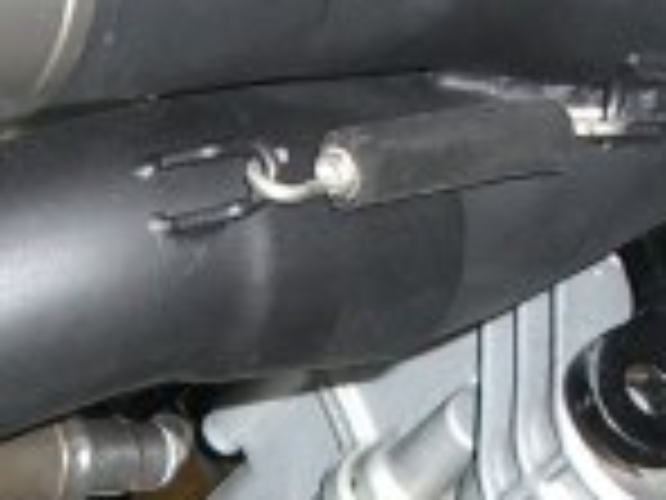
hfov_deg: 9.6
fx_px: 3963
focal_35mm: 206
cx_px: 144
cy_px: 581
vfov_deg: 7.2
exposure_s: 1/60
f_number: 2.7
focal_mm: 6.2
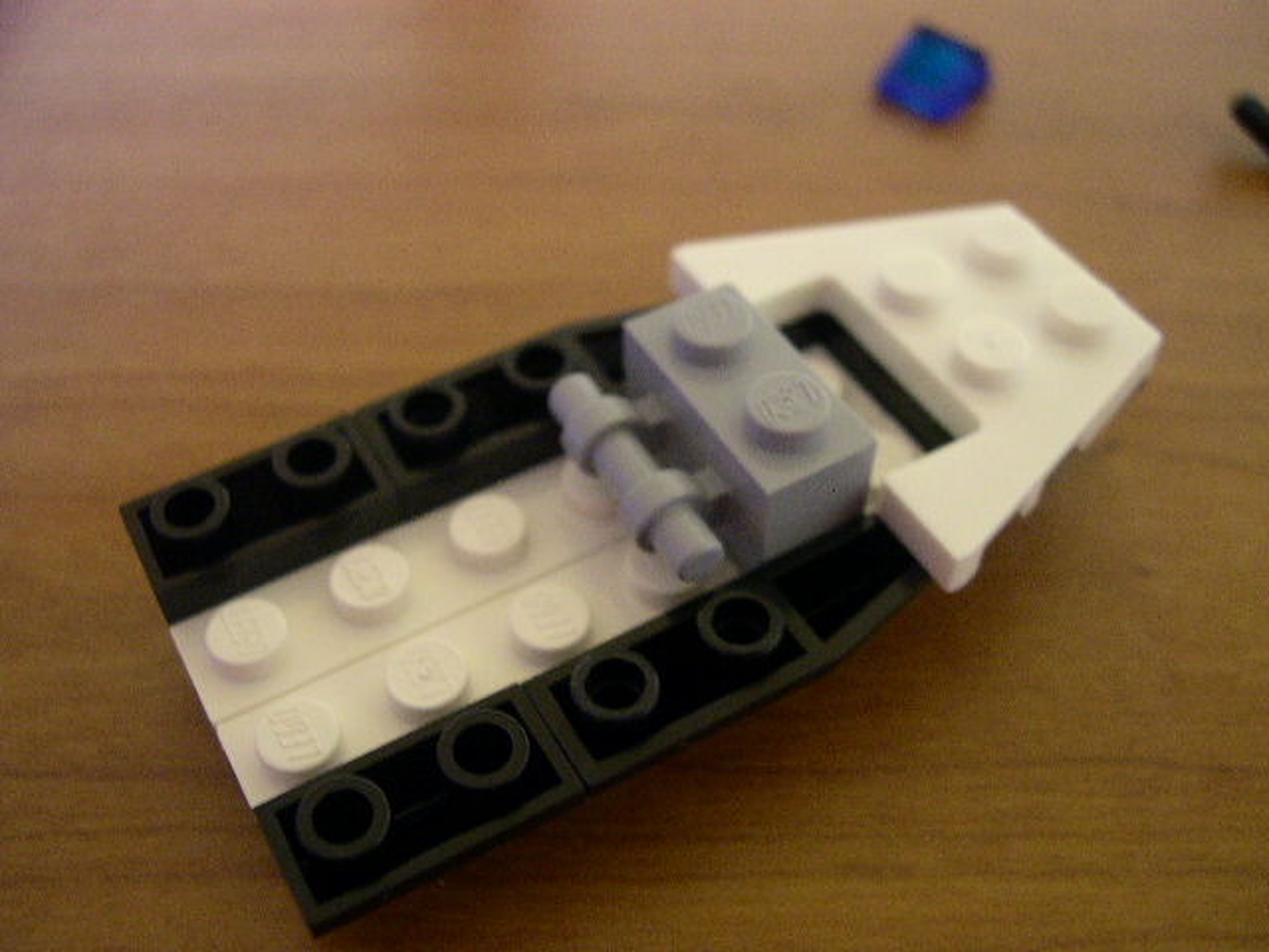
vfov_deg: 37.7
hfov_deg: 49.0
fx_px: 1393
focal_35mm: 38
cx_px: 634
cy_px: 476
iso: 400
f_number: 2.8
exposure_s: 1/4.4
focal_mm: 8
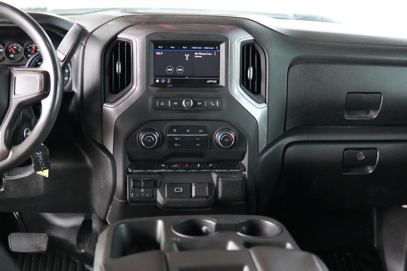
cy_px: 136
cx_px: 204
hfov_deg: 43.6
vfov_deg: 29.8
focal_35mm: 45
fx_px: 509
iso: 3200
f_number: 2
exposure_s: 1/160
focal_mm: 30
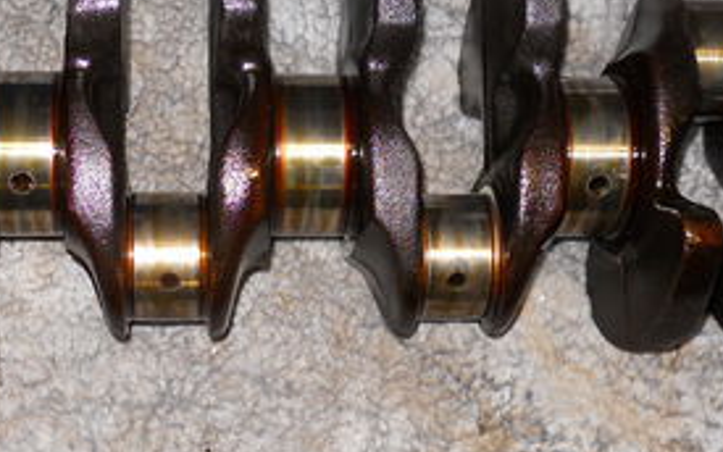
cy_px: 252
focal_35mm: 69
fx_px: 1360
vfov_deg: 18.9
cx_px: 260
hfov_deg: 29.6
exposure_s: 1/25
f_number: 2.7
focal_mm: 5
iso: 80
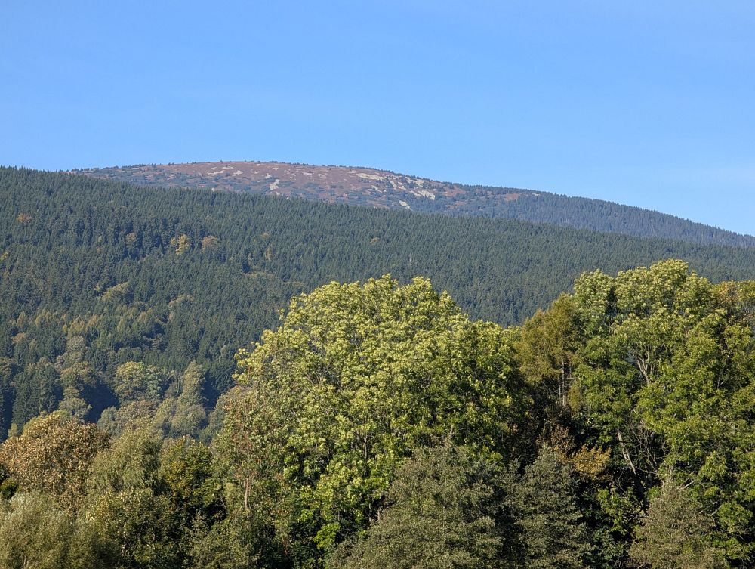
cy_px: 284
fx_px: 2403
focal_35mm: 110
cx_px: 378
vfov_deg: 13.5
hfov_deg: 17.9
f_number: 2.8
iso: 48
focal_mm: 17.91
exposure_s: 1/573
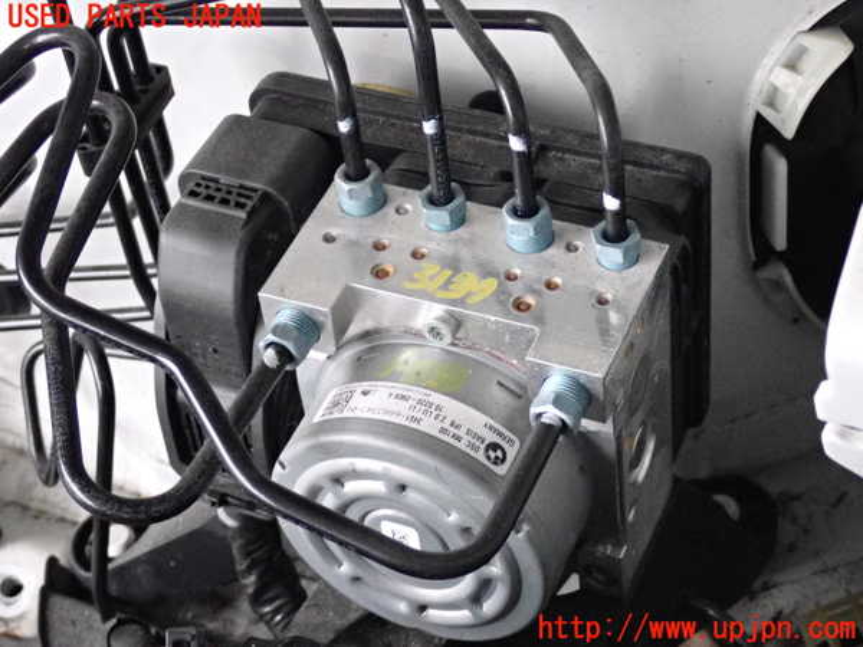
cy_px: 324
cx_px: 432
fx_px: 1920
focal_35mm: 77
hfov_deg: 25.3
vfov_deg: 19.1
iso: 2500
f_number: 4.1
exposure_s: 1/125
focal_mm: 13.65
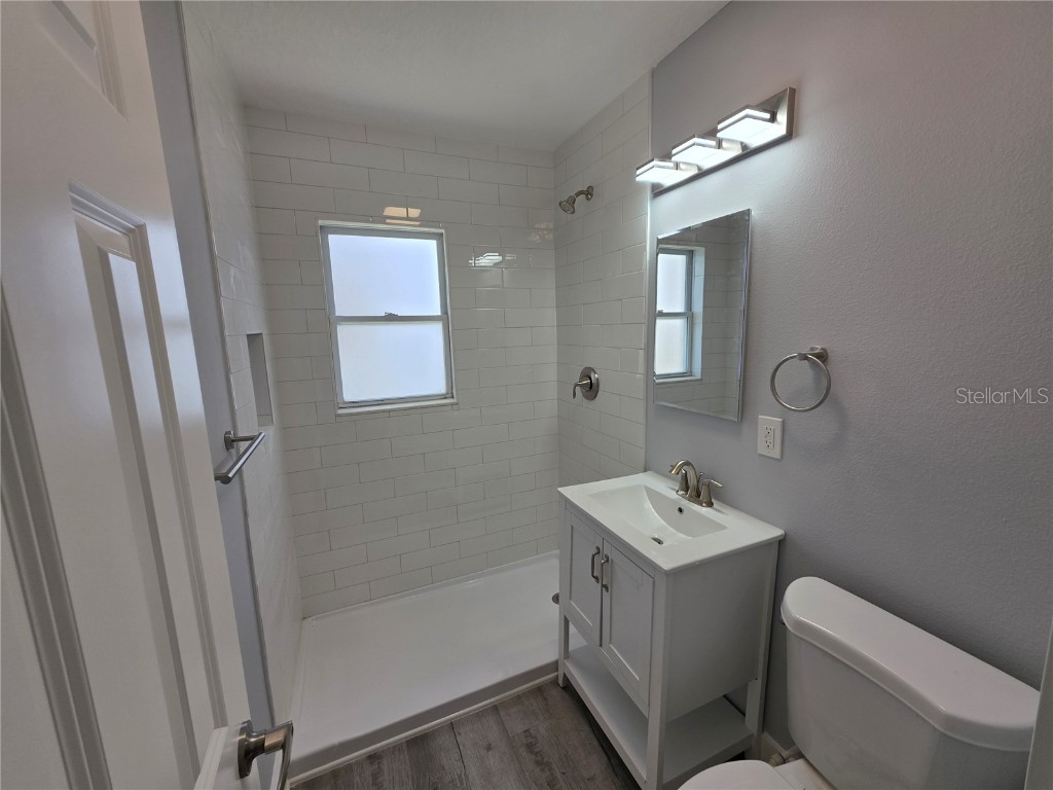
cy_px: 395
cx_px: 526
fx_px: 395
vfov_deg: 89.9
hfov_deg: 106.2
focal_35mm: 13
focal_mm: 2.2
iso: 32
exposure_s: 1/120
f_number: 1.9
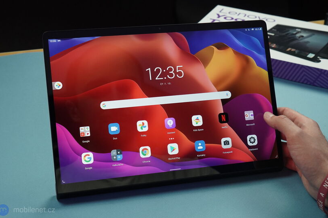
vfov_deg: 30.5
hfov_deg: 44.5
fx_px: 401
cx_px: 161
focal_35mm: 44
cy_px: 109
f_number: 8
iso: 2500
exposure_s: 1/160
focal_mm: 43
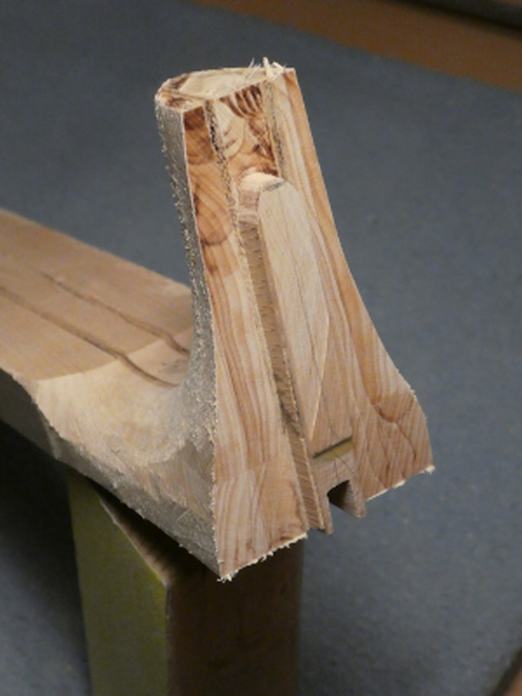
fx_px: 1407
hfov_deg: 21.0
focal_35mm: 70
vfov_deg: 27.8
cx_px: 261
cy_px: 348
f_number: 4.5
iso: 1600
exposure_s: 1/200
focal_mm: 12.5
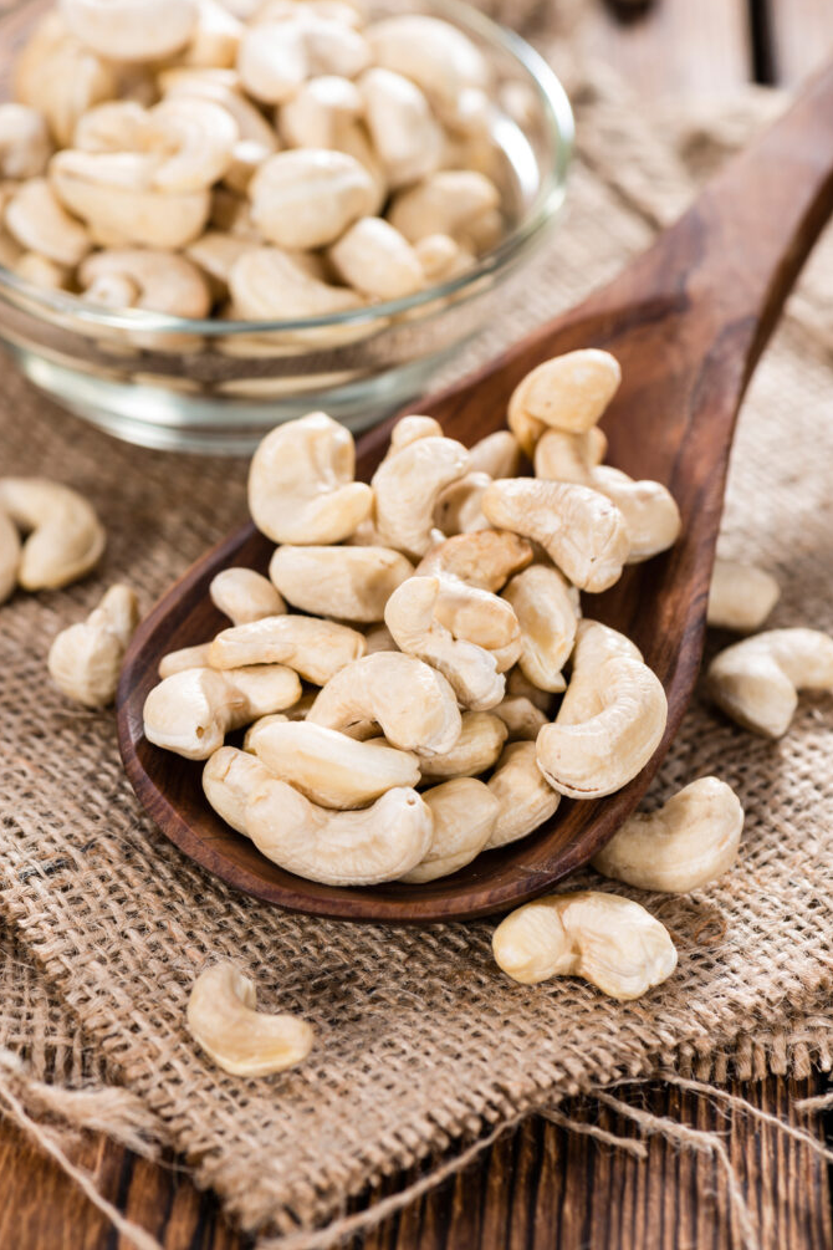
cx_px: 409
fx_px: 3714
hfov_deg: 12.8
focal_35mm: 107
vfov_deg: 19.1
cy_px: 623
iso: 50
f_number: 9
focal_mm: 105
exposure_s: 1/250
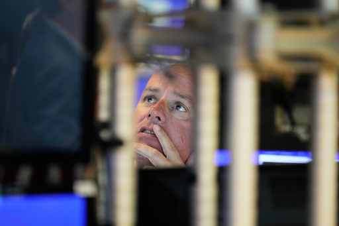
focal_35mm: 200
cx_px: 170
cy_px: 113
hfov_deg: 10.3
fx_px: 1883
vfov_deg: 6.9
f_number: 2.8
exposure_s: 1/100
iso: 3200
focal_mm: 200
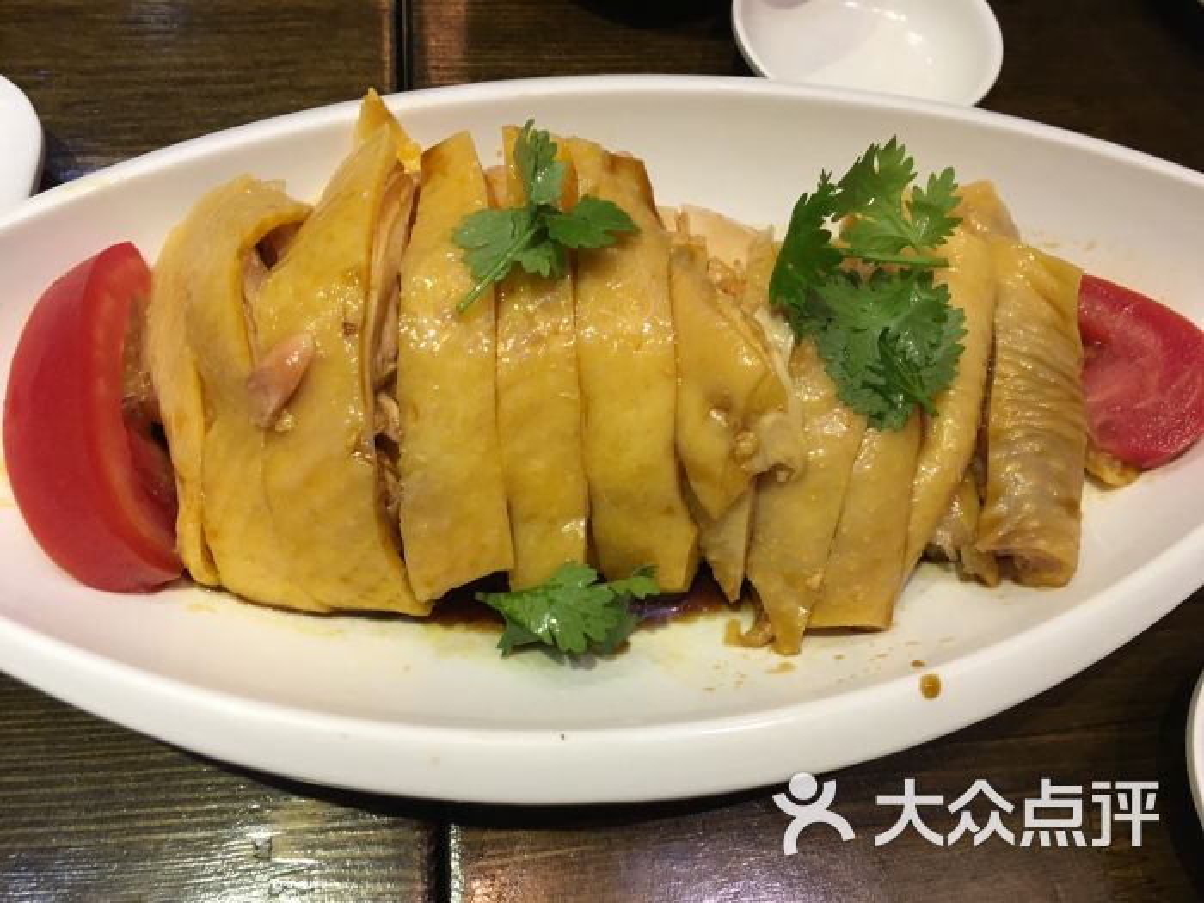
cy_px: 452
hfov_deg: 61.7
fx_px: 1009
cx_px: 602
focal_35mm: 29
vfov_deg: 48.2
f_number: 2.2
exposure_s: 1/33
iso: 125
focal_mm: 4.15
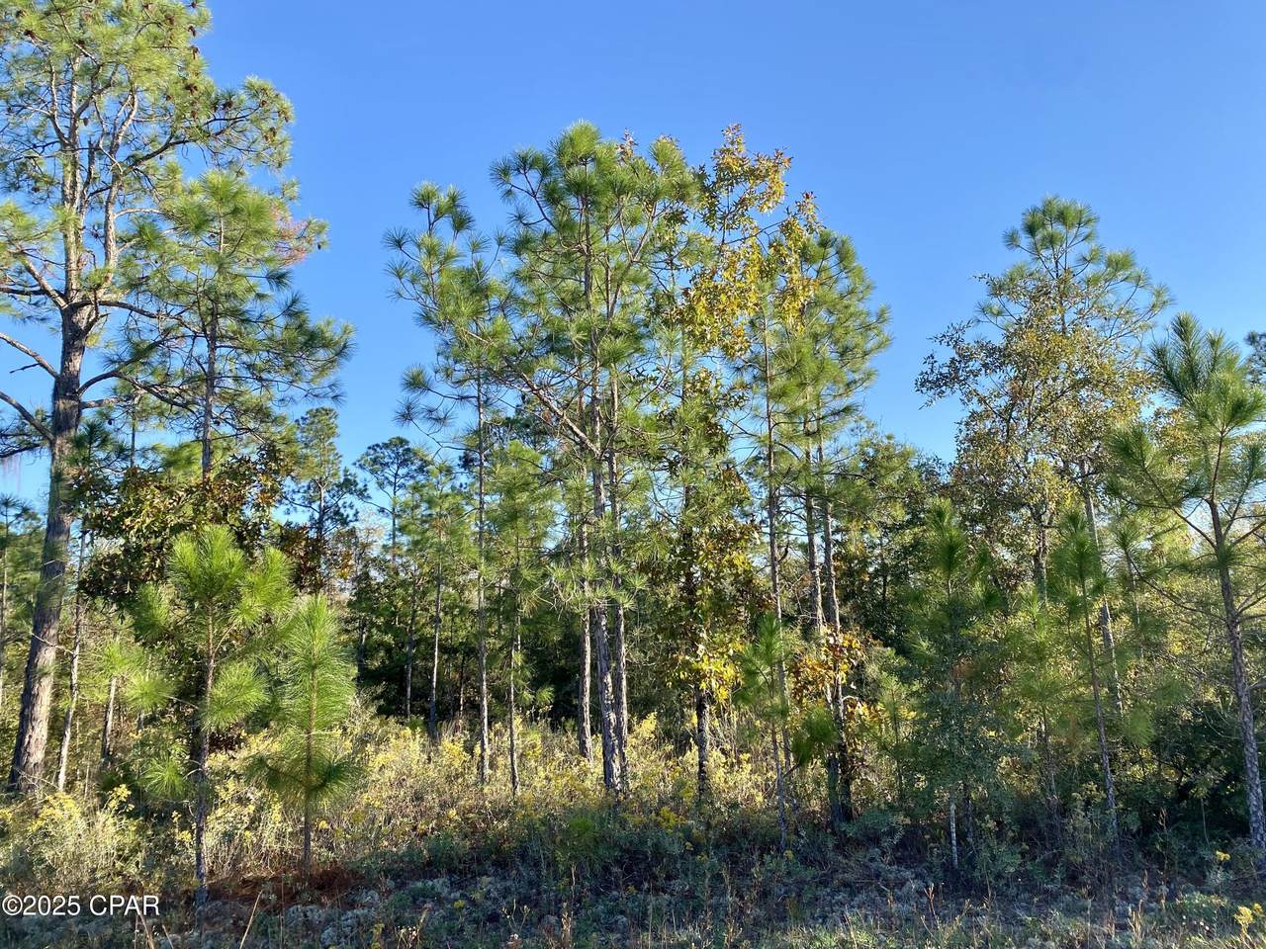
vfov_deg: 53.1
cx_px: 633
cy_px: 474
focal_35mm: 26
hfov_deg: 67.3
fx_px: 951
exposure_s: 1/934
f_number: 1.8
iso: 32
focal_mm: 4.25
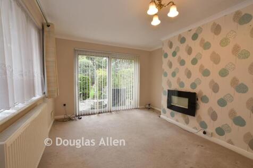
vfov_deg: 77.3
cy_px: 84
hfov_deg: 100.4
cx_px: 126
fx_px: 105
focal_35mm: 15
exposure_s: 1/13
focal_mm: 10
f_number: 8
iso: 200
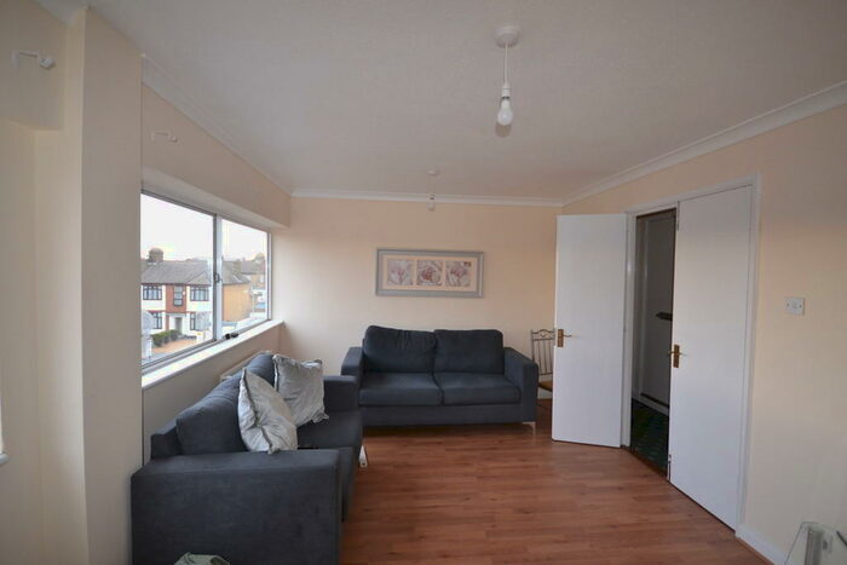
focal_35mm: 15
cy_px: 282
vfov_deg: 77.4
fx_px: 353
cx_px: 424
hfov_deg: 100.4
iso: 400
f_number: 4
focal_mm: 10
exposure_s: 1/60
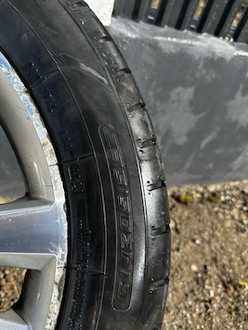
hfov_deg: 51.3
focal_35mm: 27
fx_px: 258
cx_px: 115
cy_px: 179
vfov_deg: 65.2
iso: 80
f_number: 1.78
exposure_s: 1/1339
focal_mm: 6.86
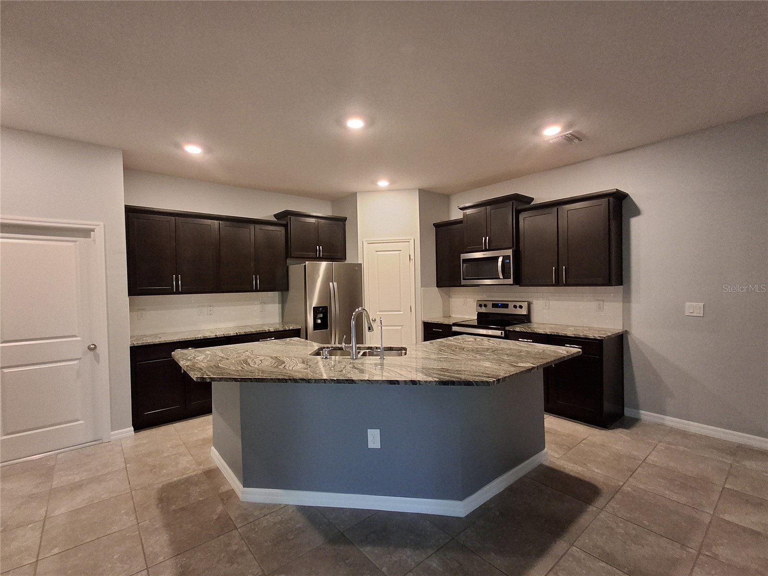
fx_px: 355
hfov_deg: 94.5
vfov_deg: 78.1
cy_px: 288
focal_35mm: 16
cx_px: 384
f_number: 2.2
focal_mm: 1.64
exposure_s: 1/40
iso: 200
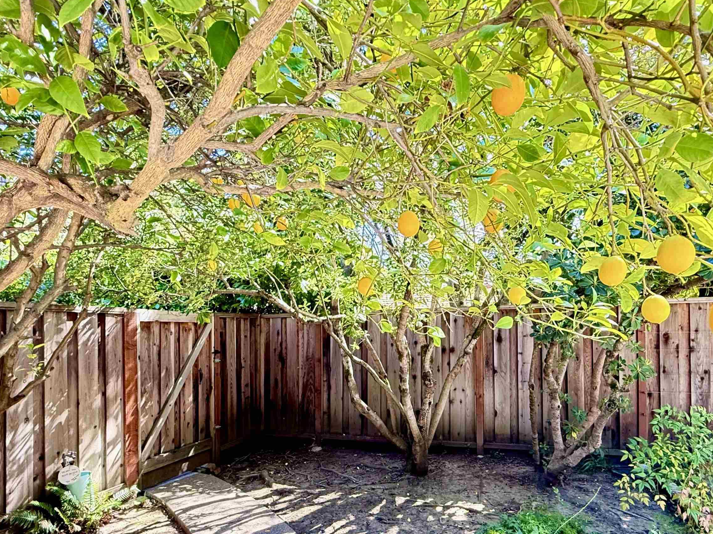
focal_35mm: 19
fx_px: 391
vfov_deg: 68.4
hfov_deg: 84.6
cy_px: 298
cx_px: 376
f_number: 2.2
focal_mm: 2.22
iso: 320
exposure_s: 1/95
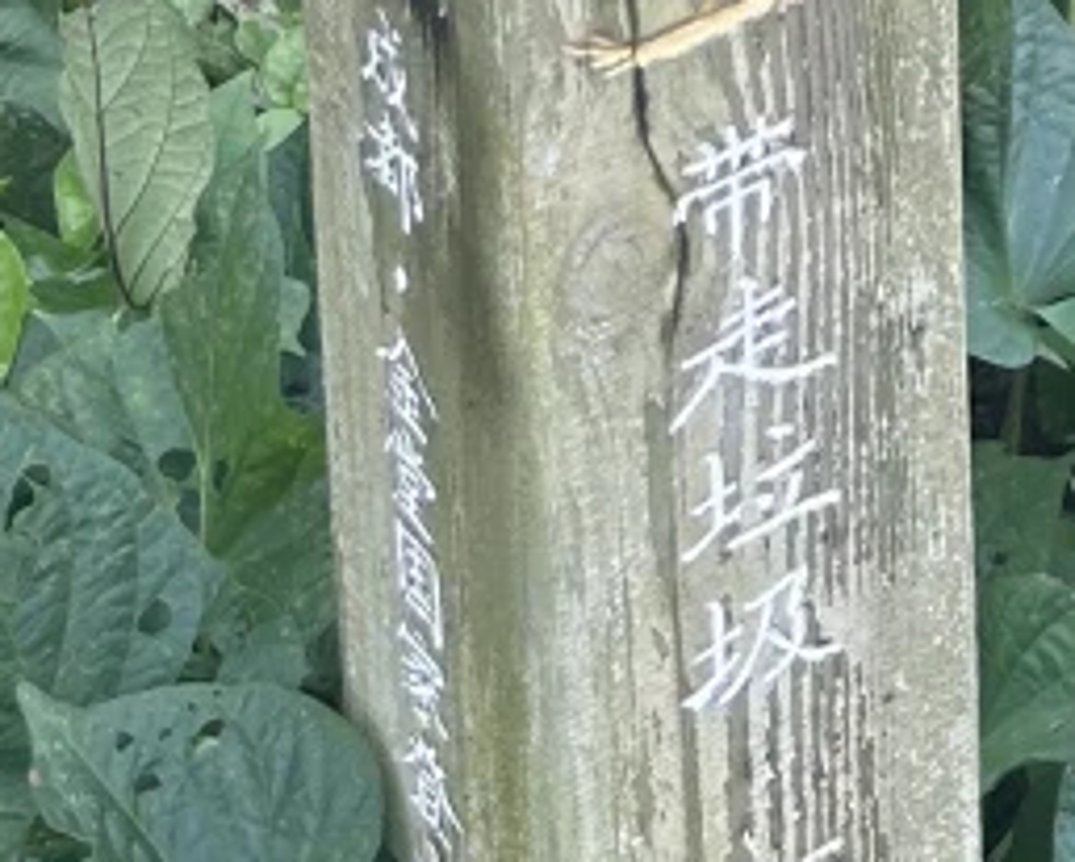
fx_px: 4521
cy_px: -1799
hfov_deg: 13.5
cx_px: 828
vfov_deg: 8.8
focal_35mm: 142
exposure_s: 1/414
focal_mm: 5.7
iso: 50
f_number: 1.5
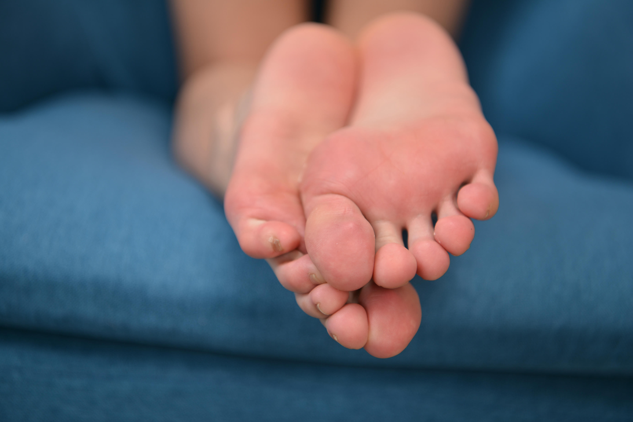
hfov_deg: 34.5
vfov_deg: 23.4
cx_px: 316
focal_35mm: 58
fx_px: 1020
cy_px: 211
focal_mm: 58
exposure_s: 1/125
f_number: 3.2
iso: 100
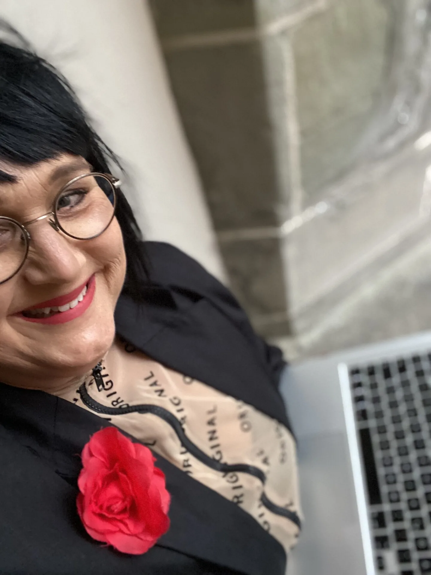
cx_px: 216
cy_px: 288
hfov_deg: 46.8
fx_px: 498
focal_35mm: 30
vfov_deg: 60.0
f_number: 2.2
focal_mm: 2.71
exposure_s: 1/30
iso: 640
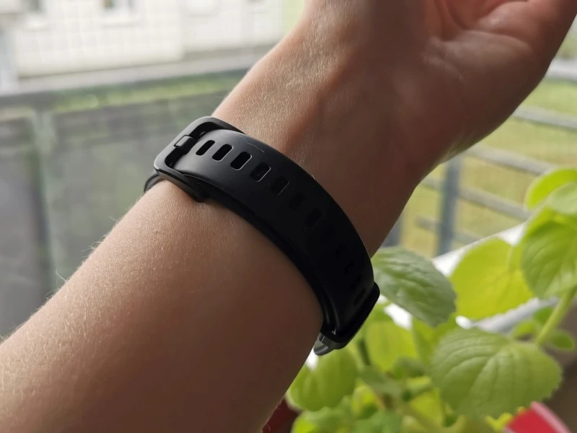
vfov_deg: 34.3
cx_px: 288
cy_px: 216
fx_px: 700
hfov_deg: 44.8
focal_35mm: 42
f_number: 1.6
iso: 50
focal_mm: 5.56
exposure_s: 1/218
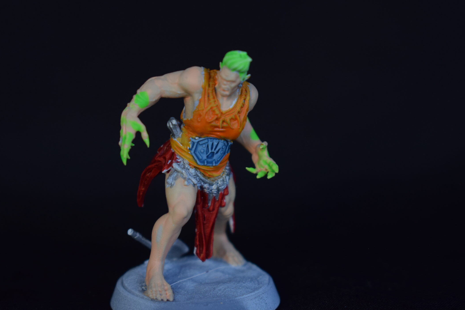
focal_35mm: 101
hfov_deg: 20.3
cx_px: 200
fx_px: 1300
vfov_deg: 13.6
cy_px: 154
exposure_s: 1/30
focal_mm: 55
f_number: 5.6
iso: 400
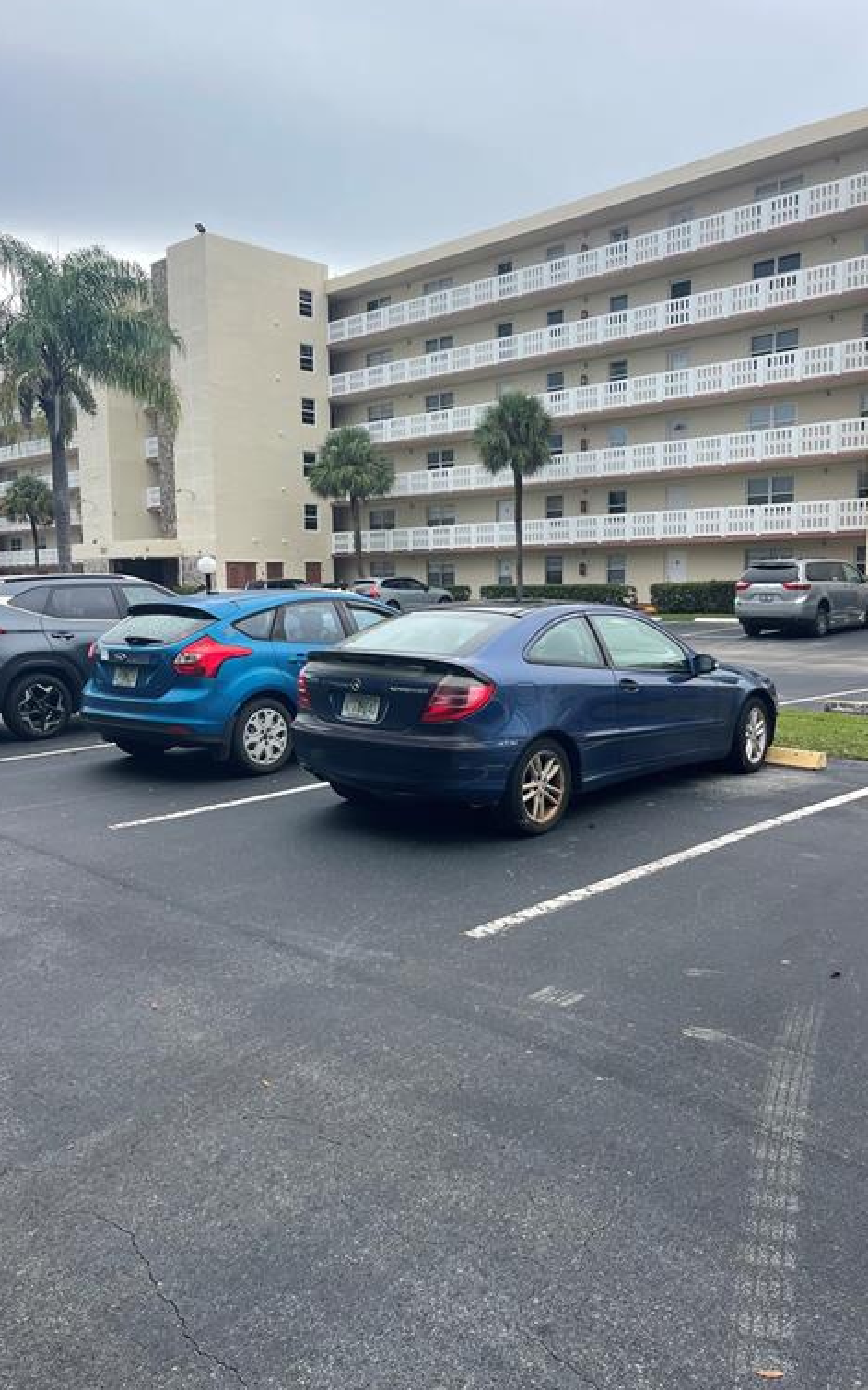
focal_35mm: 27
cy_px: 693
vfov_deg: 68.4
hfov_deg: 46.0
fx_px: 1022
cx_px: 429
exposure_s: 1/1279
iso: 32
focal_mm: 5.1
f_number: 1.6
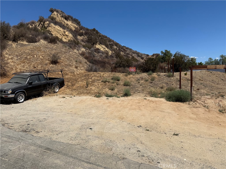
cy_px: 84
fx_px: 157
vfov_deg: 56.8
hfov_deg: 71.6
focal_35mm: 24
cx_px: 113
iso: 80
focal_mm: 6.76
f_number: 1.78
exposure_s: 1/8130
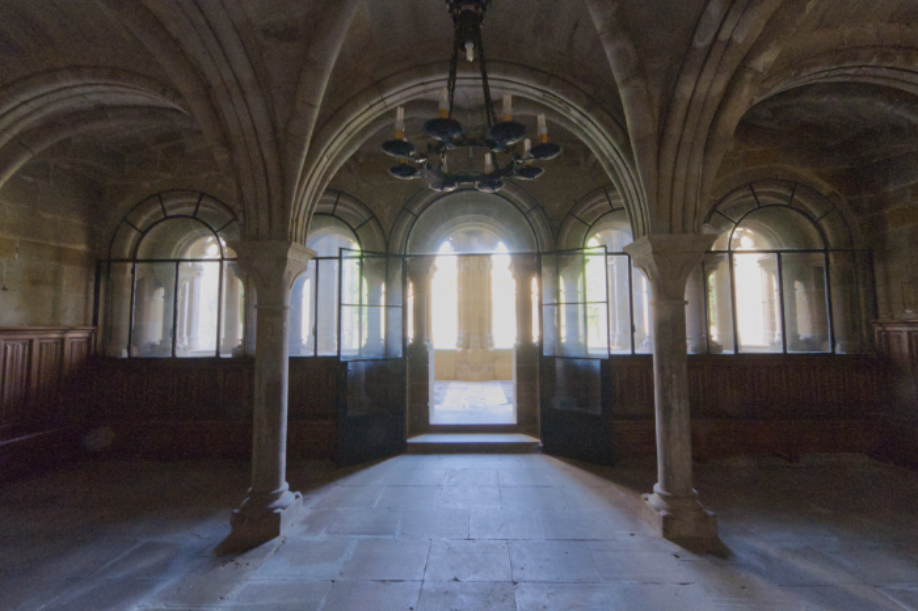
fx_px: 382
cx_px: 459
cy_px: 306
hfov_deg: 100.4
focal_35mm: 15
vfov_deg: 77.3
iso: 1600
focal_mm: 10
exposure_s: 1/6
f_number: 11
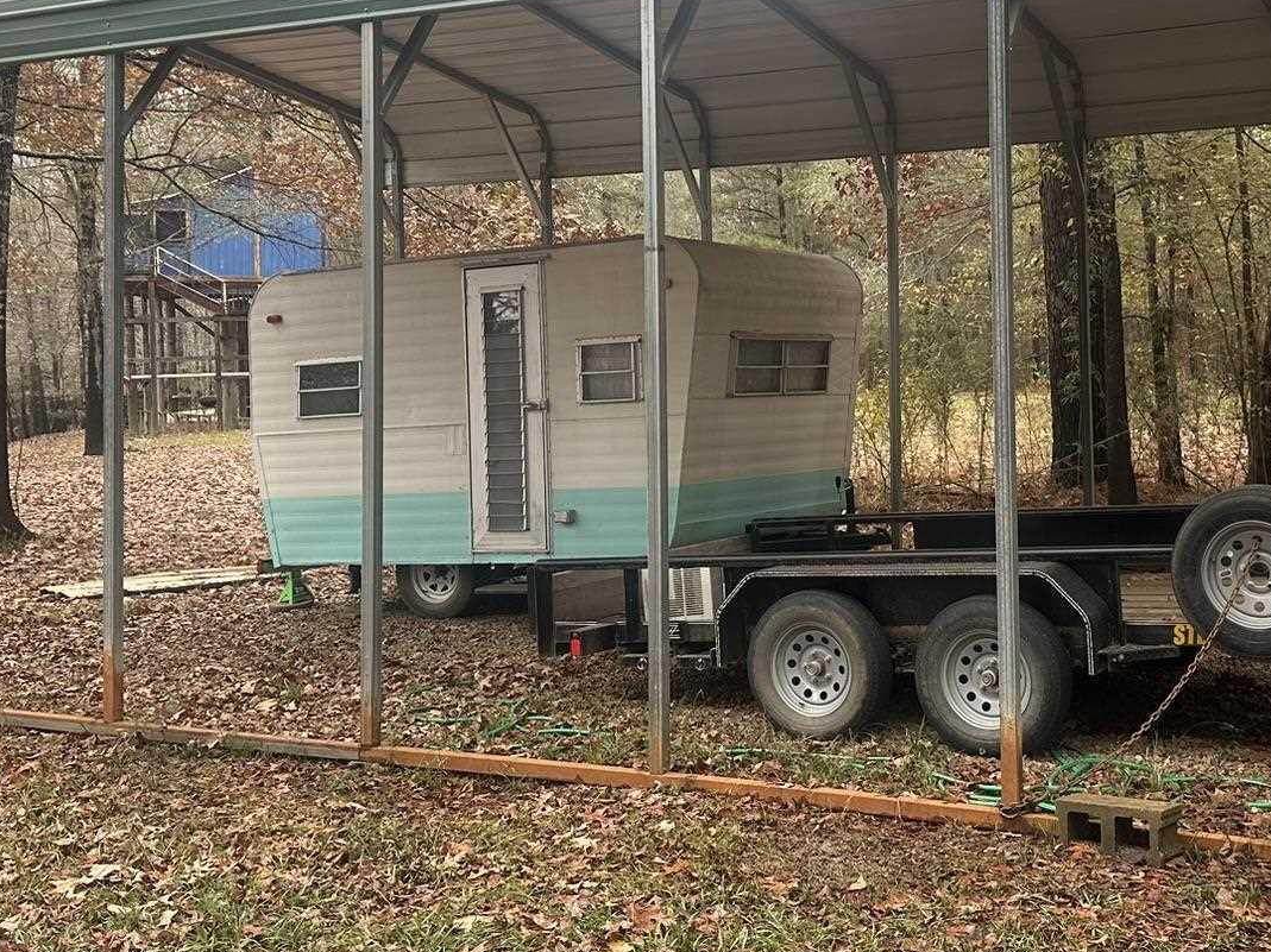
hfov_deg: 40.5
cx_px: 889
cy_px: 332
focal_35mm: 46
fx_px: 1688
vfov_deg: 31.3
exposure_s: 1/161
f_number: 1.78
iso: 125
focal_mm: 6.86
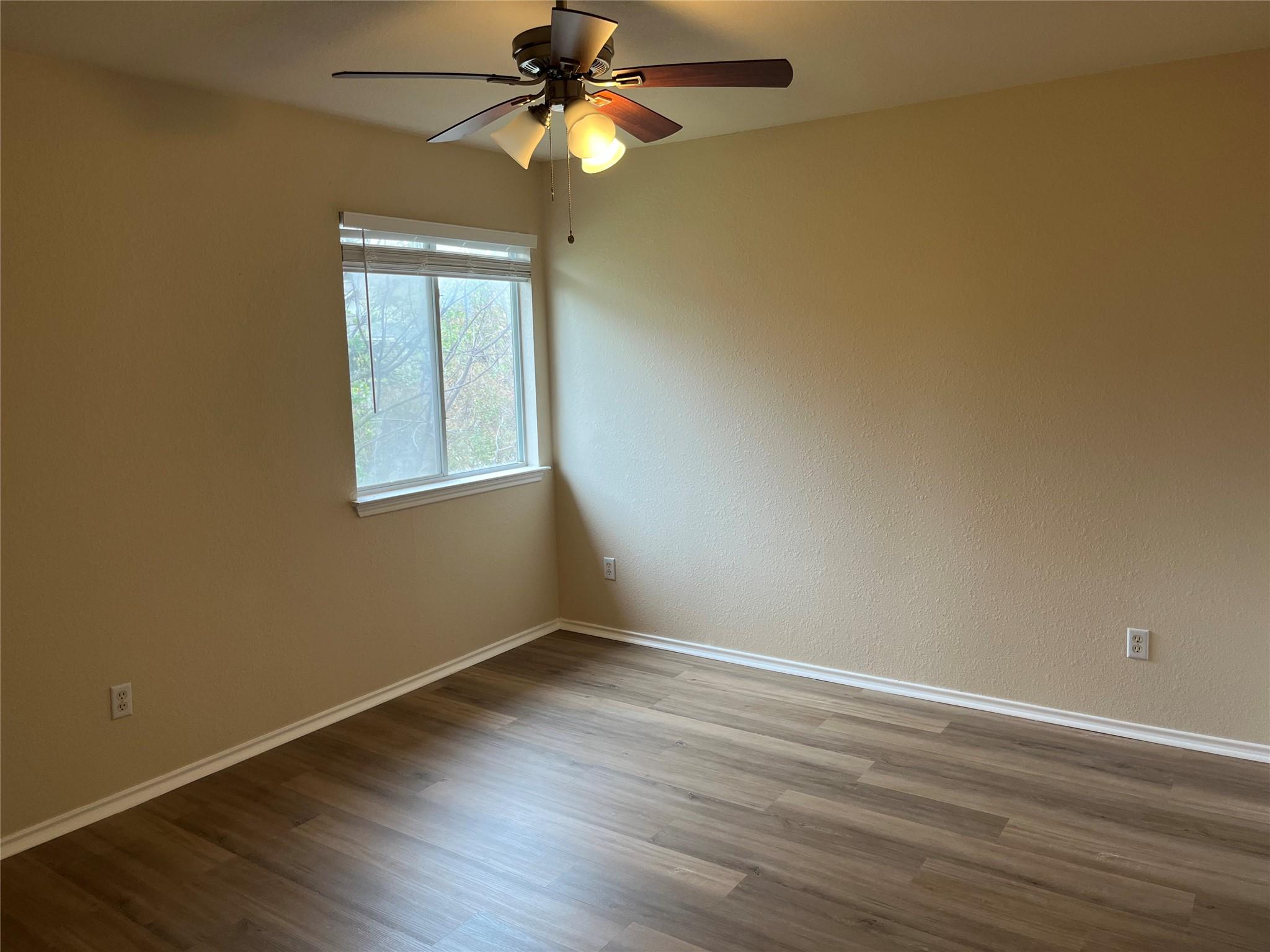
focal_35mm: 26
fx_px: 954
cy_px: 476
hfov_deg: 67.3
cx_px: 635
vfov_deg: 53.1
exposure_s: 1/60
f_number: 1.6
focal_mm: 5.1
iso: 80
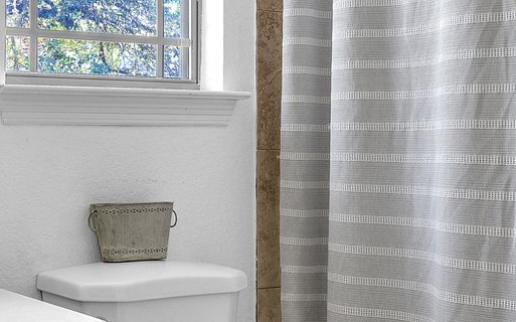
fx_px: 801
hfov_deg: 31.2
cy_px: 196
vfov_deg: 22.7
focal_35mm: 57
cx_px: -70
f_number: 7.1
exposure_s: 1/10
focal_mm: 14
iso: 320
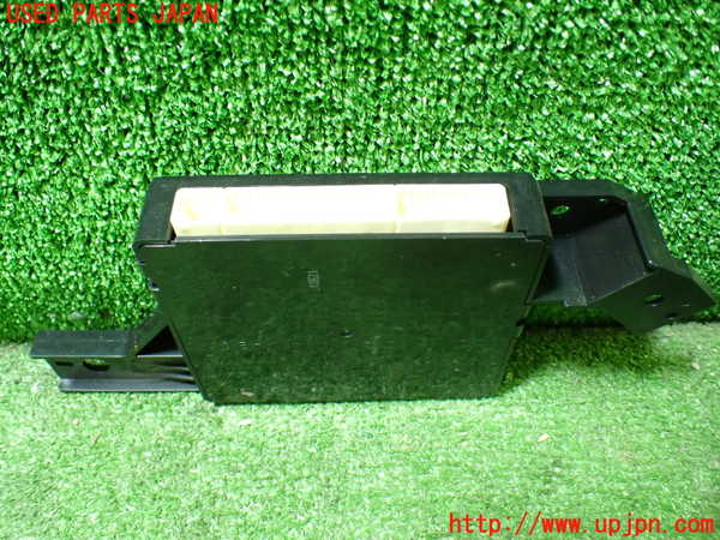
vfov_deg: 46.8
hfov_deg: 60.0
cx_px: 360
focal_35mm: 30
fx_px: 624
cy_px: 270
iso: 800
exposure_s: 1/50
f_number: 2.3
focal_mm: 5.4
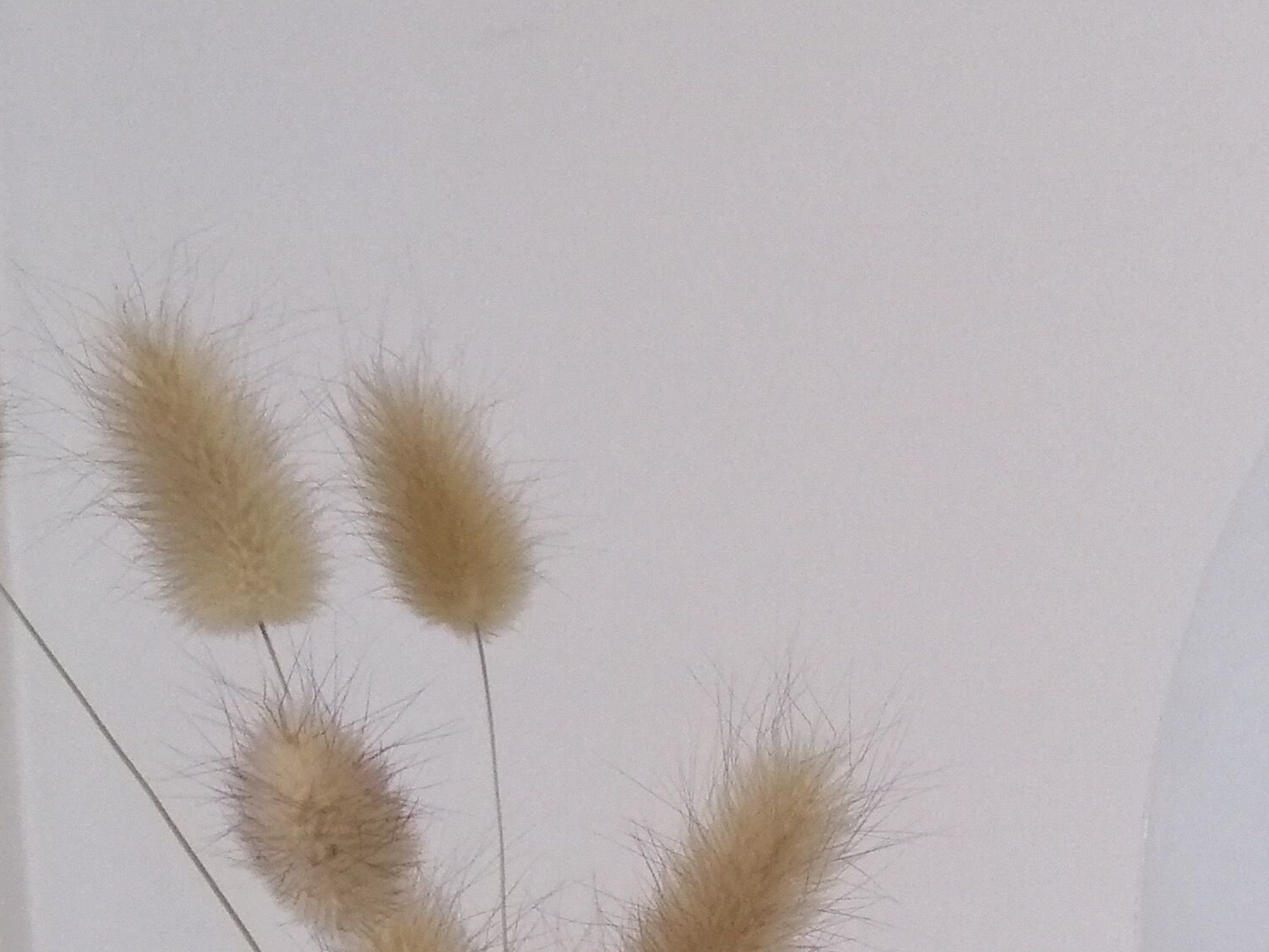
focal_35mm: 93
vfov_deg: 15.2
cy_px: 1234
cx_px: 1623
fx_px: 3410
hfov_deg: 19.5
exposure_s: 1/33.3
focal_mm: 3.95
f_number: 1.8
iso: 160
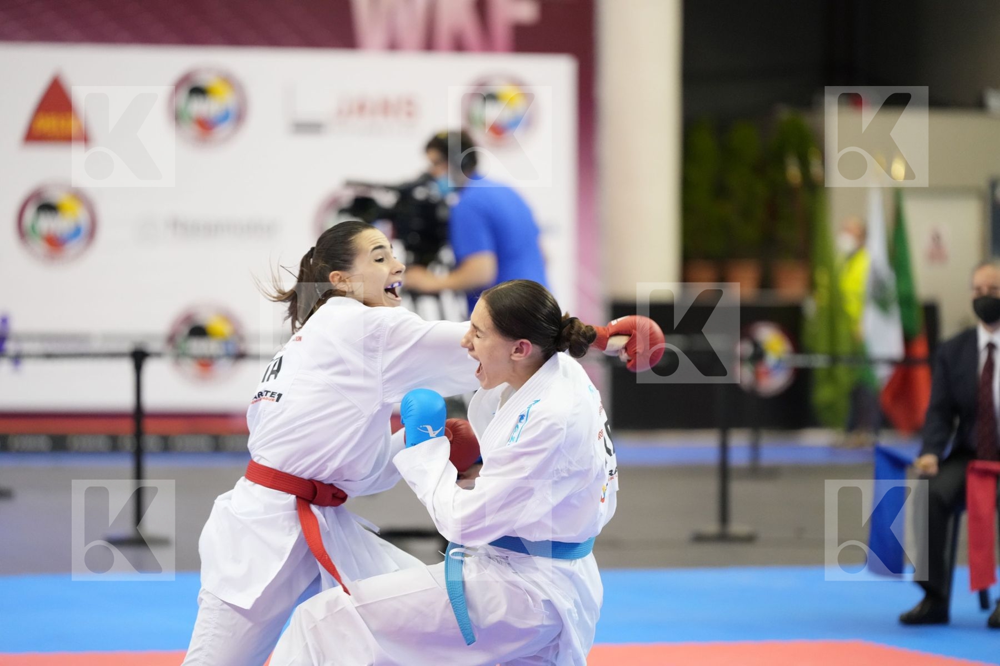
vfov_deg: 8.2
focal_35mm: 168
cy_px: 333
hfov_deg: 12.2
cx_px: 500
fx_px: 4666
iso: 4000
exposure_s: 1/1000
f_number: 2.8
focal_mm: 168
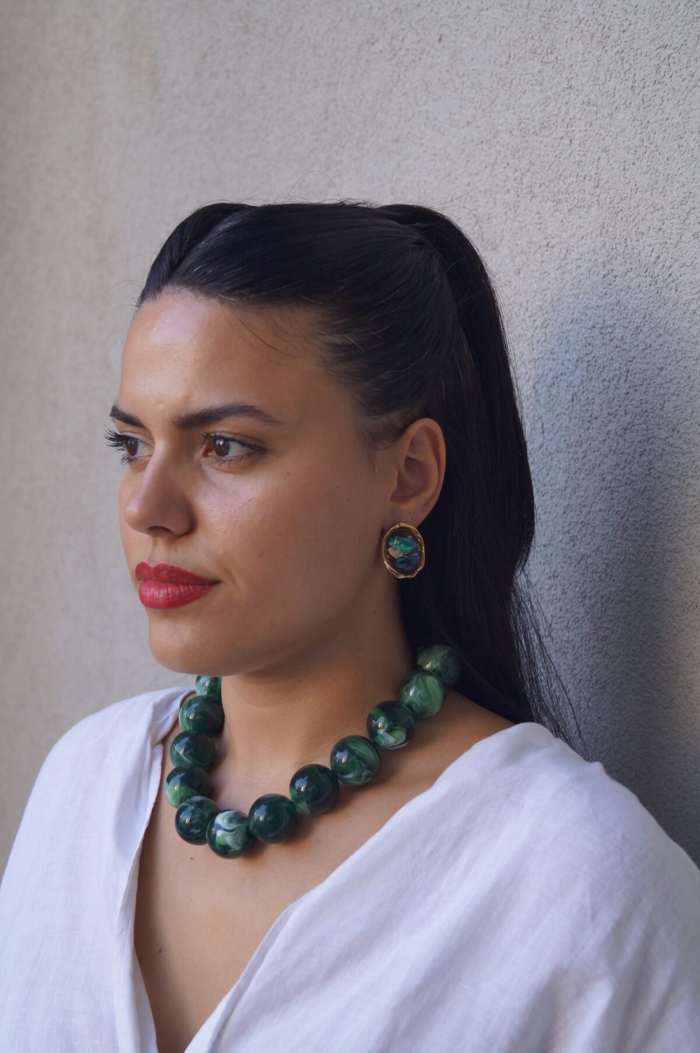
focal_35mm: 52
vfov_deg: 38.2
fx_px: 1520
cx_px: 350
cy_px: 526
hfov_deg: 25.9
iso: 320
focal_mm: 35
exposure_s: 1/160
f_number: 5
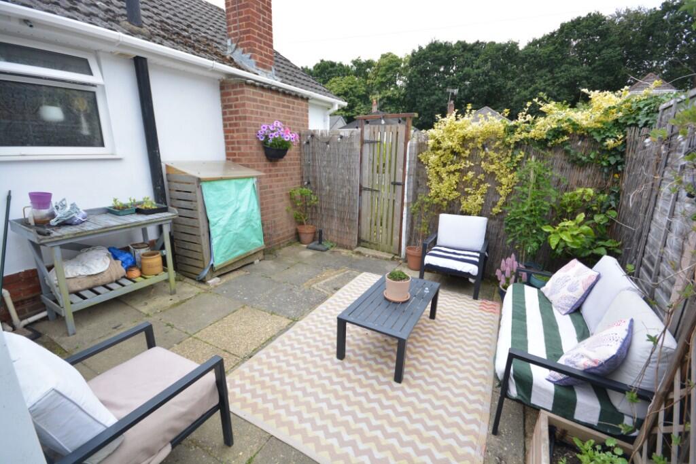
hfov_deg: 100.4
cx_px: 348
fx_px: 290
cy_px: 232
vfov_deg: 77.3
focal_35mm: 15
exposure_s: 1/160
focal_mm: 10
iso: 400
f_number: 8
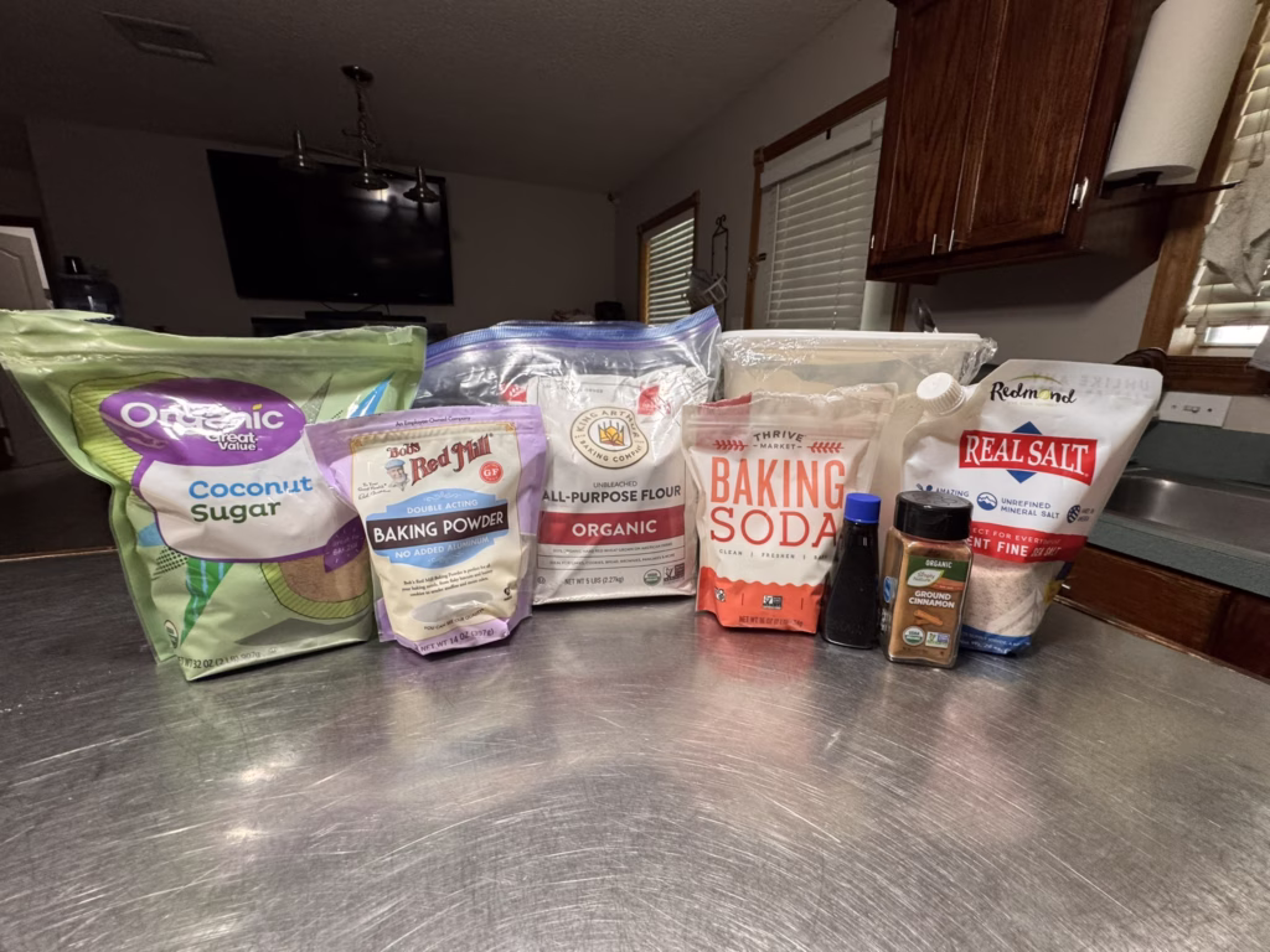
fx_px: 514
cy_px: 476
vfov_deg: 85.7
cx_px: 635
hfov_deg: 102.1
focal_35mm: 14
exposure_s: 1/60
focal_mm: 2.22
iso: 250
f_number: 2.2
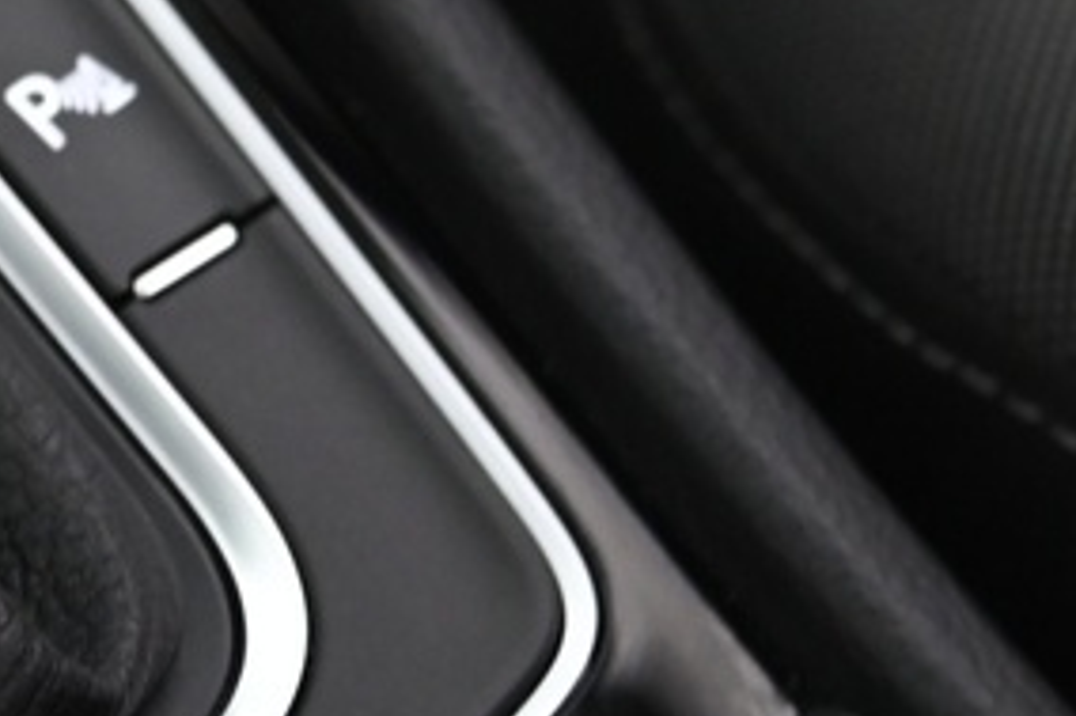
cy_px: -61
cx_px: -871
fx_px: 7856
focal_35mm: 263
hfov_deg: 7.6
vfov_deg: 5.2
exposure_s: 1/15
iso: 2000
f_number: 4
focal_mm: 46
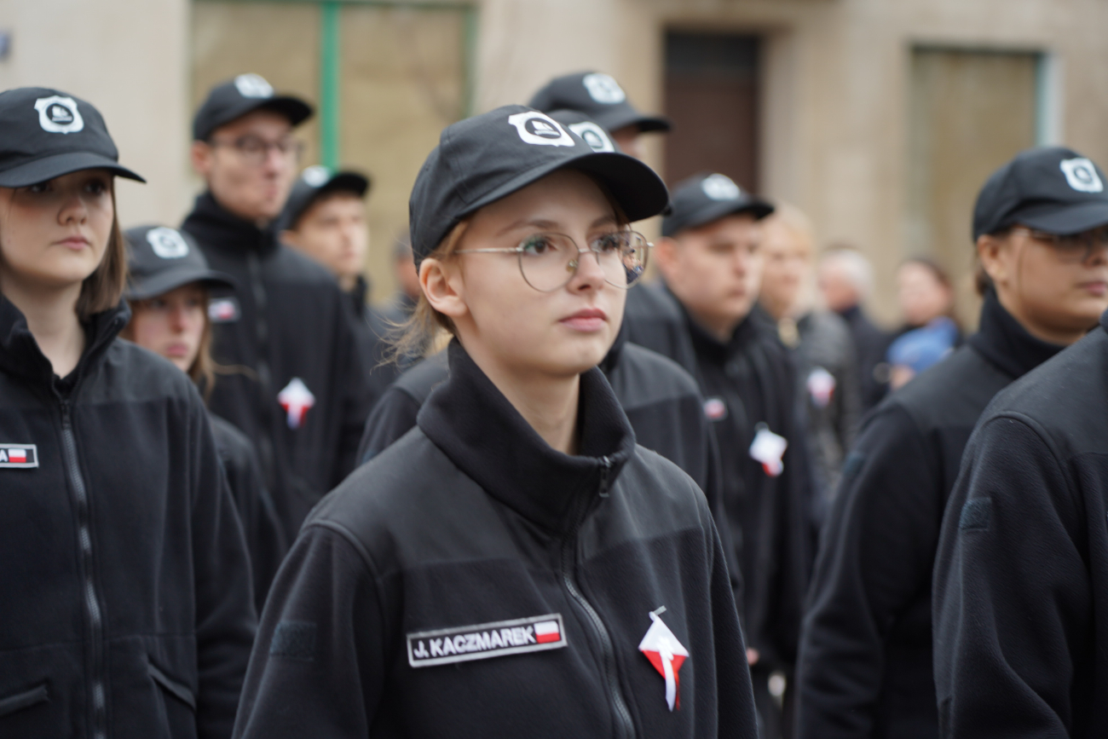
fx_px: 3232
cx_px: 554
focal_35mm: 105
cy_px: 370
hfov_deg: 19.5
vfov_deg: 13.0
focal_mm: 105
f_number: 4
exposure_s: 1/100
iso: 200
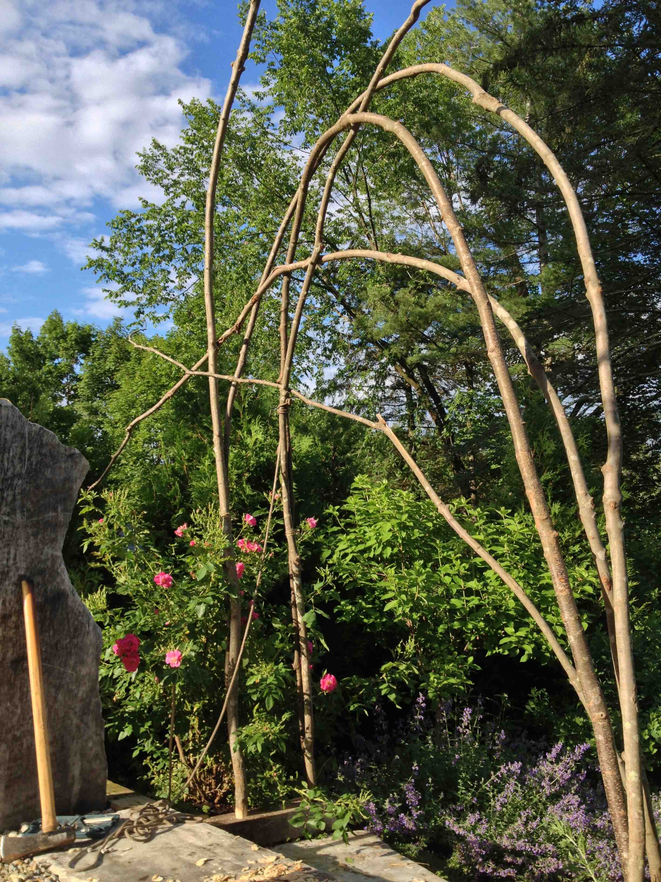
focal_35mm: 35
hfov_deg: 40.7
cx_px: 330
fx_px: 891
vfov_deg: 52.6
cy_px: 441
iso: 50
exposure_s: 1/627
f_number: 2.4
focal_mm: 4.28
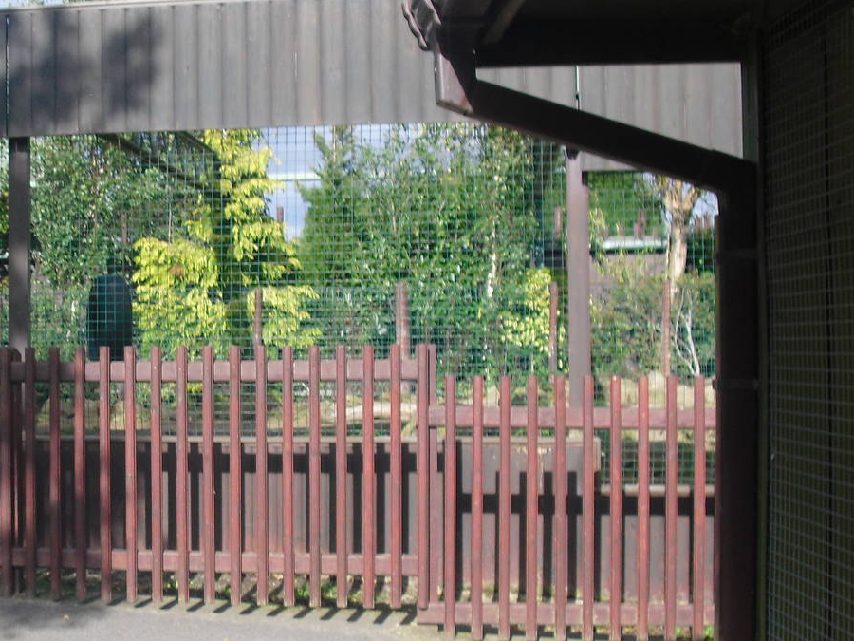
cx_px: 161
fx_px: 1579
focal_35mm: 64
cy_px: 341
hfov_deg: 29.5
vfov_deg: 22.9
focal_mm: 6.3
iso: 100
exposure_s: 1/100
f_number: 7.8
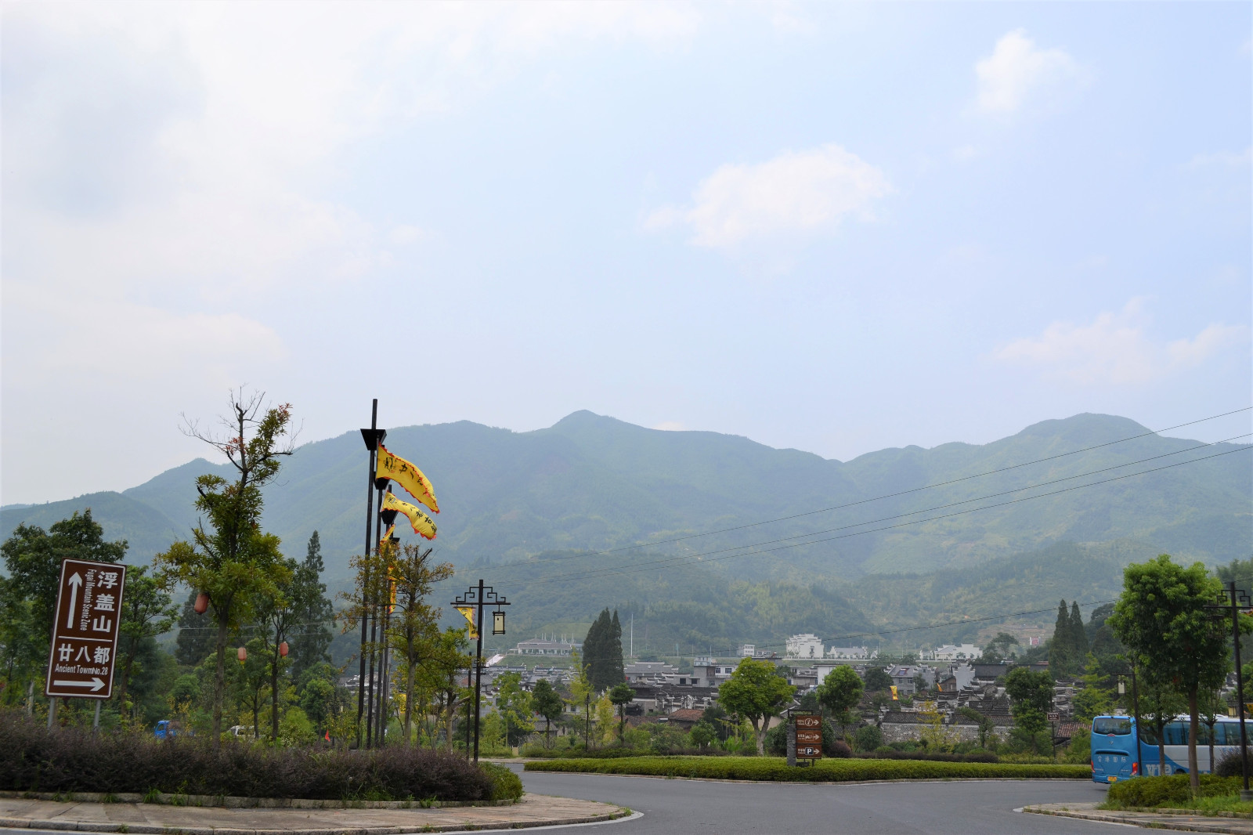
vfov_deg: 40.0
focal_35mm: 33
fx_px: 1148
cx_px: 626
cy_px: 418
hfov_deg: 57.2
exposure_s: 1/250
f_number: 8
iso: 100
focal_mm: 22
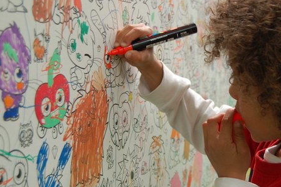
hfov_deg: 26.9
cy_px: 86
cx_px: 189
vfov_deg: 18.2
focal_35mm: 75
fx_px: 583
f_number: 4.5
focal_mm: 31
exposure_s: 1/13
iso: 800
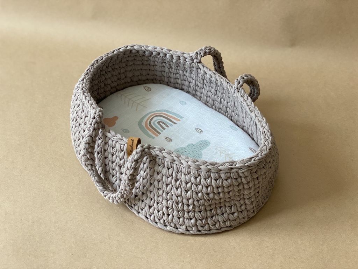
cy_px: 134
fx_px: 538
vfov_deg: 28.0
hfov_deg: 36.8
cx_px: 179
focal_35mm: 52
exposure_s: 1/122
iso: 200
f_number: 2
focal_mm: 6
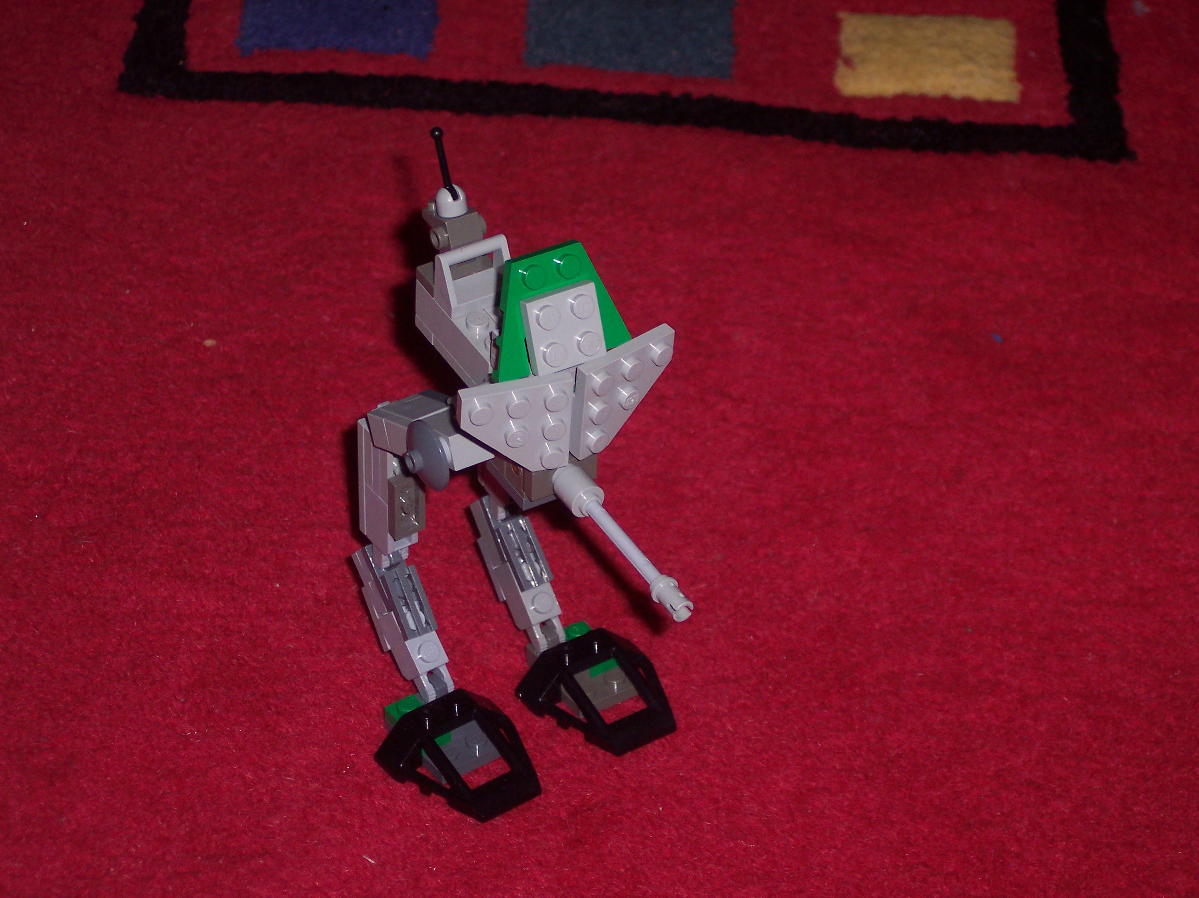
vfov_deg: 14.6
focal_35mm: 101
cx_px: 600
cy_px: 449
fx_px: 3496
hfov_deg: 19.5
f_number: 4.8
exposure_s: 1/60
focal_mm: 21.3
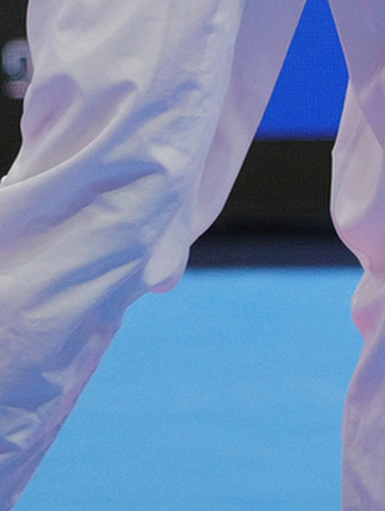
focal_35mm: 1218
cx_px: 792
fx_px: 18024
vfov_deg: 1.6
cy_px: -653
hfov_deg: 1.2
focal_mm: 154
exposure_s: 1/1000
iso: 2000
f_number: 2.8
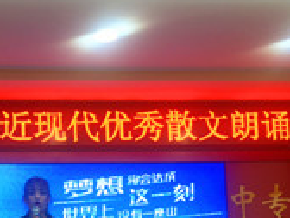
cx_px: 38
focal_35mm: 69
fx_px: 578
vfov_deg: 20.4
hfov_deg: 27.3
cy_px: 234
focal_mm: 4.15
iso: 32
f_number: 2.2
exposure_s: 1/50
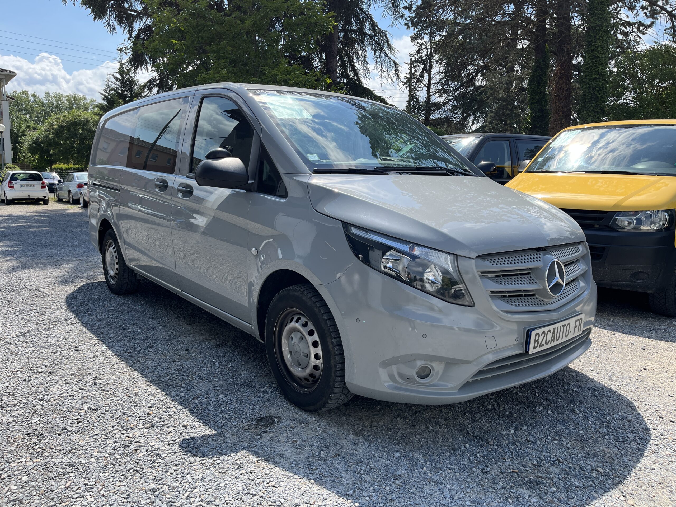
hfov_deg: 67.3
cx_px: 338
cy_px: 254
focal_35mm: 26
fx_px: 508
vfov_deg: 53.1
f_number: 1.6
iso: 50
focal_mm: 5.1
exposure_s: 1/2309
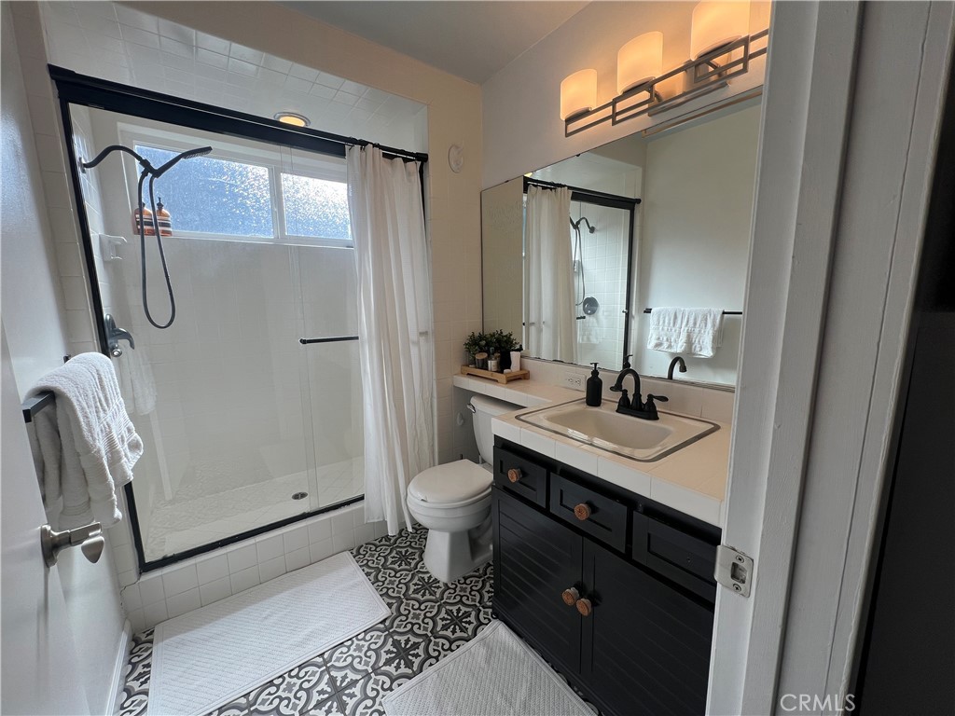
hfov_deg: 106.2
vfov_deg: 89.9
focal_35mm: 13
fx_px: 359
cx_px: 478
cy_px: 358
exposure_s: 1/264
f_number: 1.8
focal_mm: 1.57
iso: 32
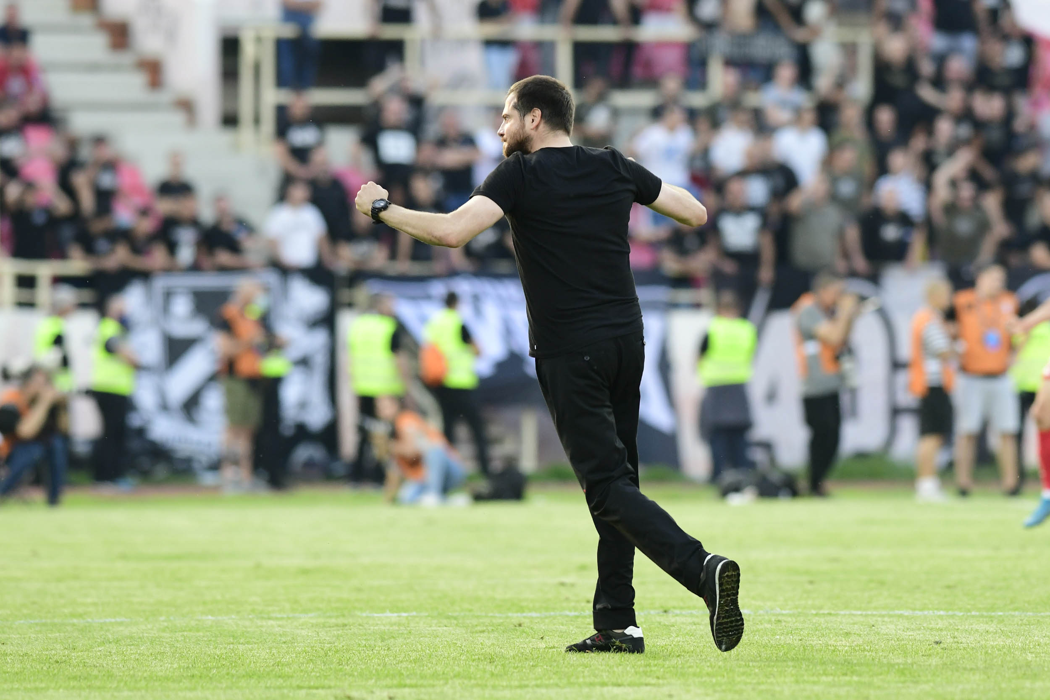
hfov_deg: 6.9
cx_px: 525
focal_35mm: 300
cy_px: 350
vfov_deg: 4.6
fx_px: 8750
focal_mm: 300
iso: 1000
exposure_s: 1/640
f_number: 4
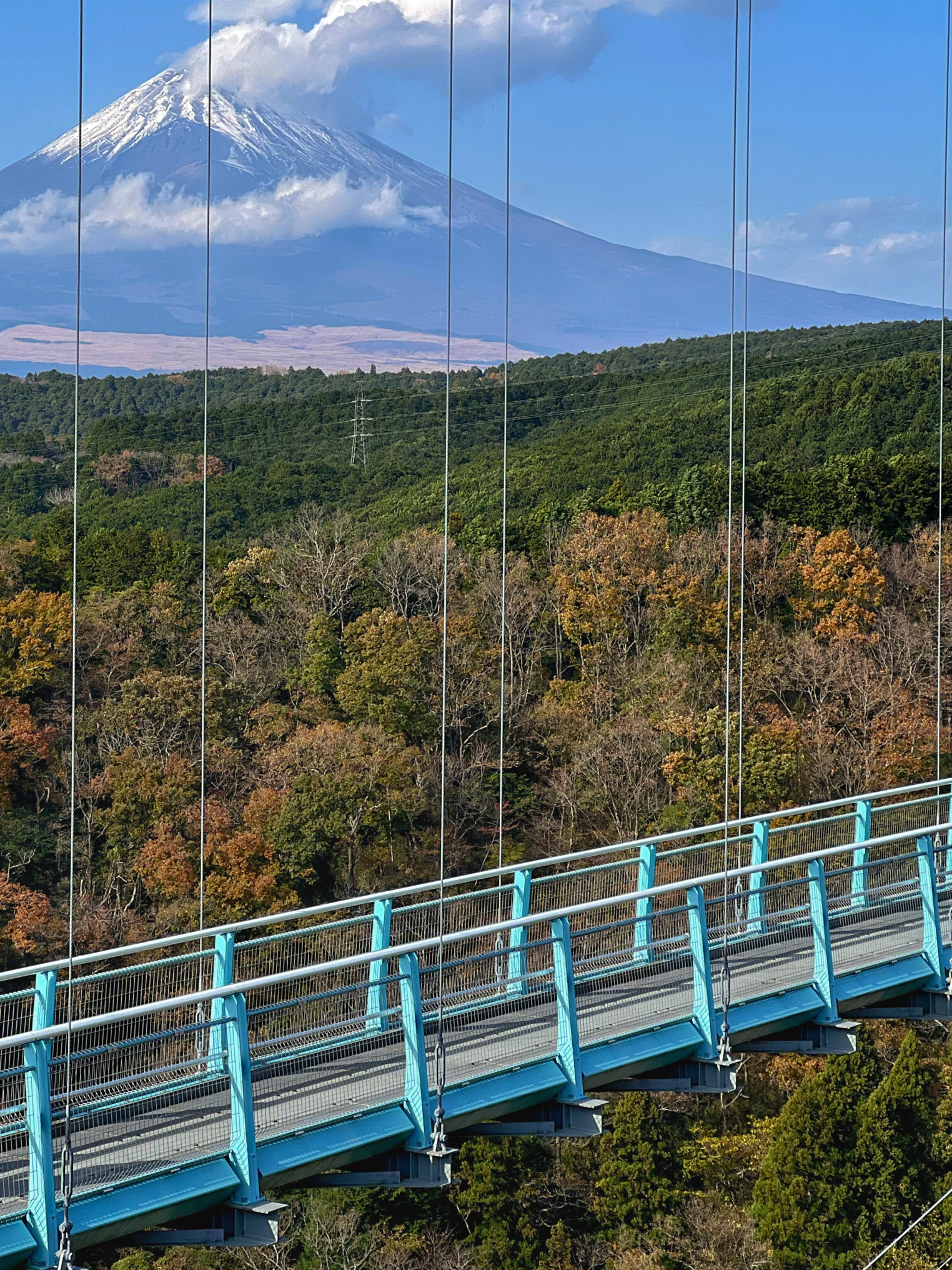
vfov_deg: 20.2
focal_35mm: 97
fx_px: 3557
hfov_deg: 15.2
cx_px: 357
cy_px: 521
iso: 32
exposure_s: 1/365
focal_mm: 9
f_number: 2.8
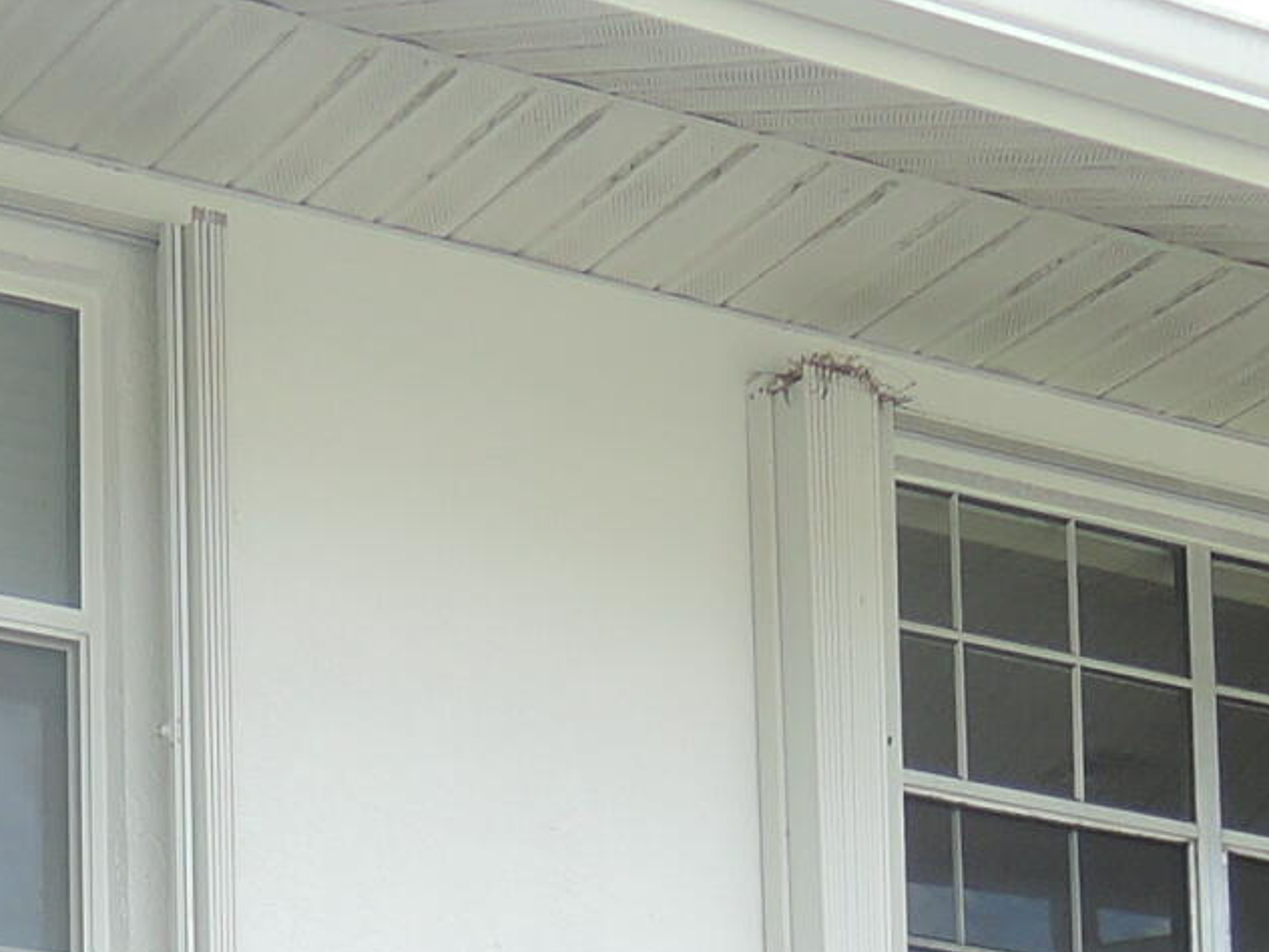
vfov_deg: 11.7
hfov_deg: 17.0
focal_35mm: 114
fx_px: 4179
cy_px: 1904
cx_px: 108
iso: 80
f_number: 2.8
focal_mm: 5.1
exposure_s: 1/400
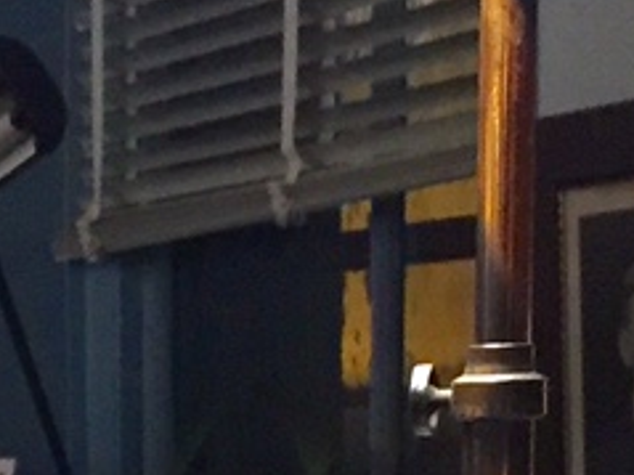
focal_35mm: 198
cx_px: -393
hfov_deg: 9.6
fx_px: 3625
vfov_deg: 7.2
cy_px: 1022
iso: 160
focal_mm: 4.15
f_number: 2.2
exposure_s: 1/30
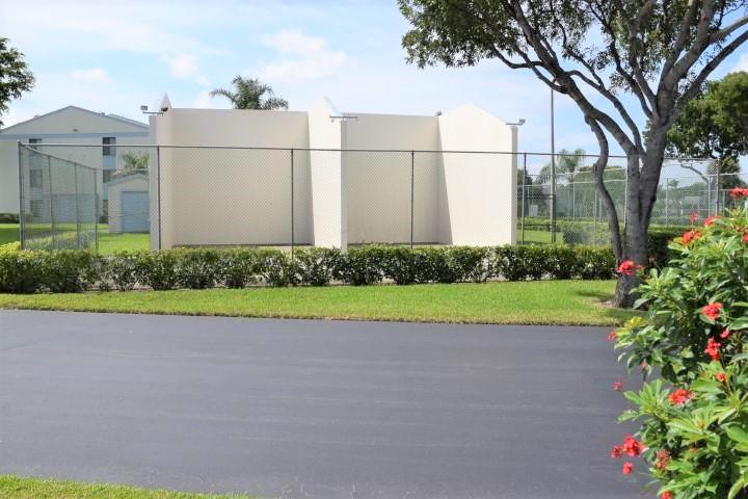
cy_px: 250
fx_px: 686
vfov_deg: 40.0
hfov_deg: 57.2
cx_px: 374
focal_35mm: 33
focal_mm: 22
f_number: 10
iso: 200
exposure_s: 1/400
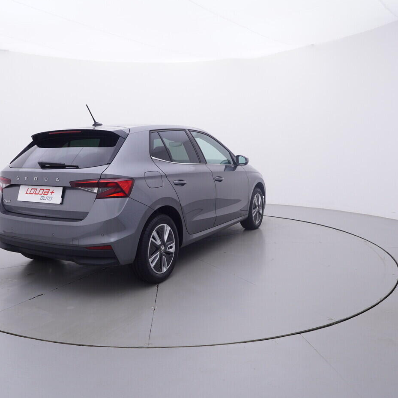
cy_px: 193
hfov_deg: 54.3
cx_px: 165
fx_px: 386
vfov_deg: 54.6
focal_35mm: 30
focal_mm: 15
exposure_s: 1/80
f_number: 5
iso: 200
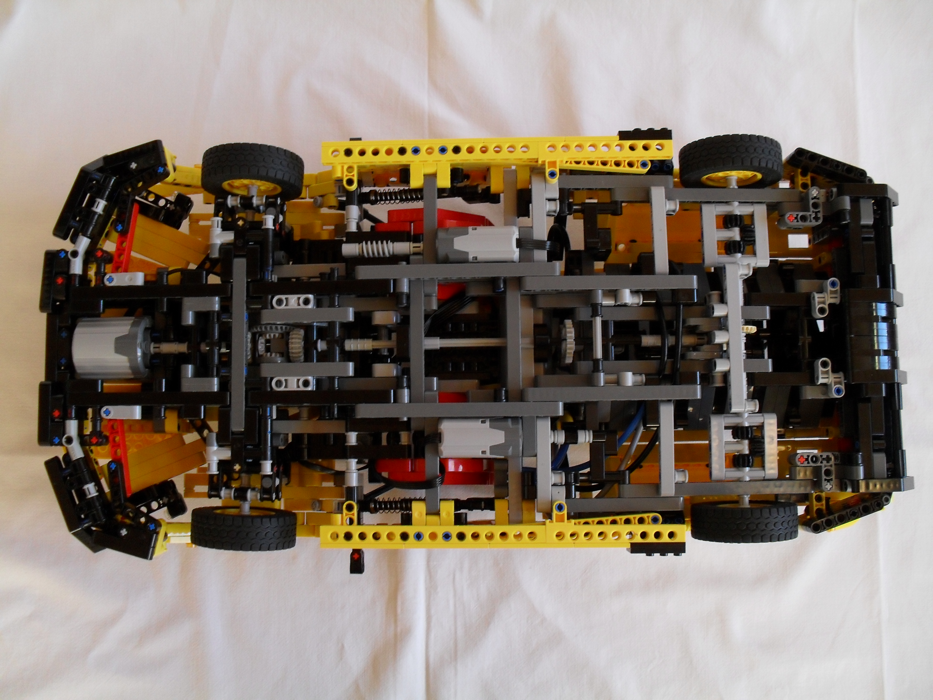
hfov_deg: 52.6
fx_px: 943
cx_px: 466
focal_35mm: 35
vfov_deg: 40.7
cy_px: 350
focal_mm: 6.3
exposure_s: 1/45
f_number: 3.2
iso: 120
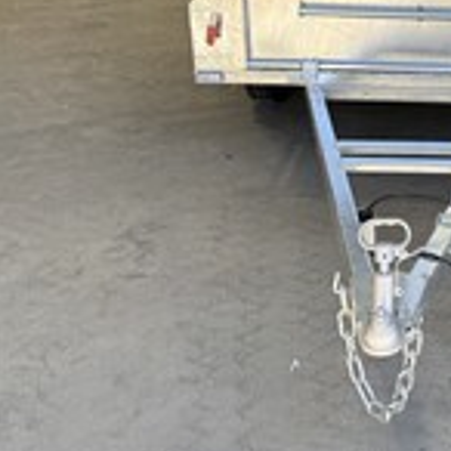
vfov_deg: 32.5
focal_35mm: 51
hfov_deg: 31.3
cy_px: 88
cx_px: 436
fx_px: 752
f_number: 1.78
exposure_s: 1/497
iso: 80
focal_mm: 6.76
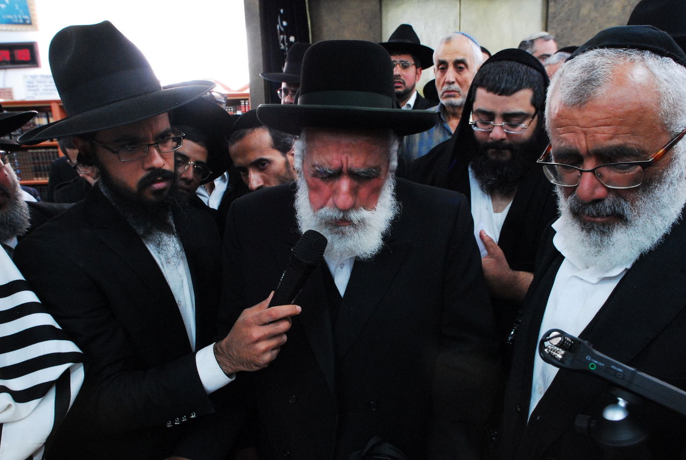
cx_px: 359
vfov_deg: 55.2
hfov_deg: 76.0
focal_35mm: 23
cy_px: 246
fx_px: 439
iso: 1000
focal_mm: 14
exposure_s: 1/50
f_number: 5.6
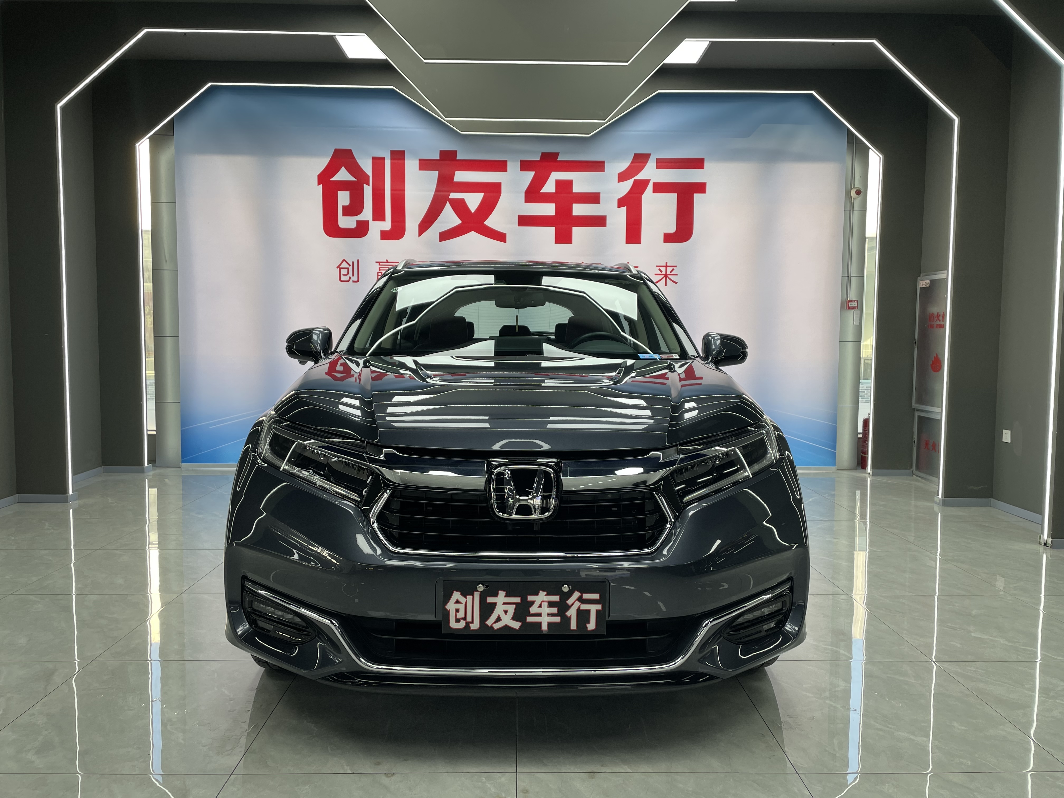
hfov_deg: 67.3
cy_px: 399
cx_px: 532
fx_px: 799
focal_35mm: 26
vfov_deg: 53.1
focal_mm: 4.2
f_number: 1.6
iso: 32
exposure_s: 1/129
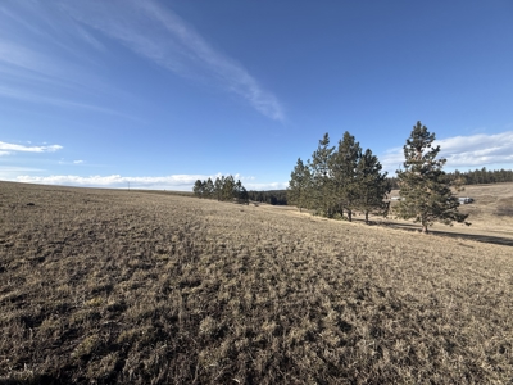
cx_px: 256
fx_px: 207
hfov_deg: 102.1
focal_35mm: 14
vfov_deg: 85.7
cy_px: 192
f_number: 2.2
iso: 50
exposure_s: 1/1745
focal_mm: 2.22
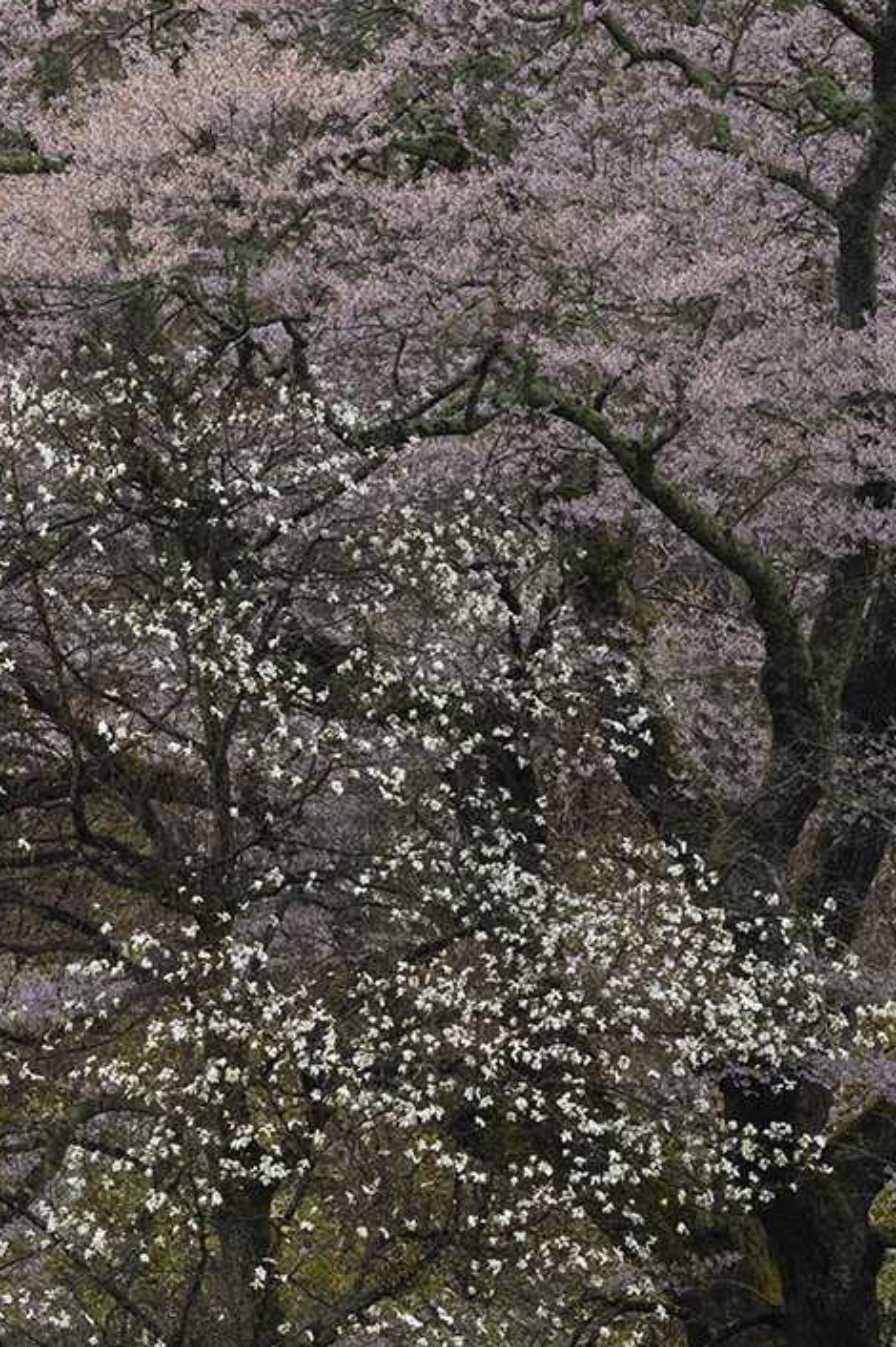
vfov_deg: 4.4
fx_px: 17450
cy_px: 710
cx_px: 498
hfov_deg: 2.9
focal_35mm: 467
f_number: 22
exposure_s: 1/160
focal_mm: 250
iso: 1600
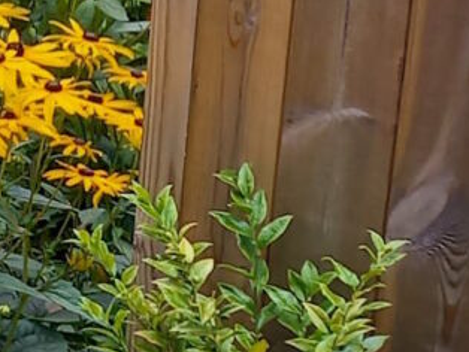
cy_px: 92
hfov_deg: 9.4
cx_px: -969
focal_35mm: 163
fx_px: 2210
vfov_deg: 9.1
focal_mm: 4.6
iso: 50
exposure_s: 1/132
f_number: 2
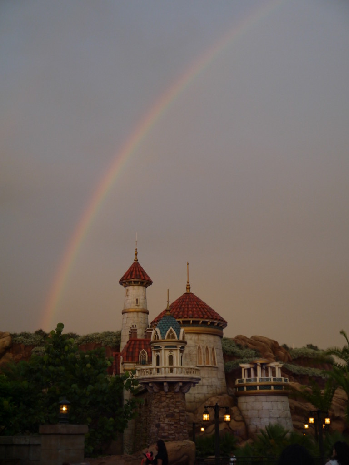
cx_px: 174
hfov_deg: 29.1
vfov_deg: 38.2
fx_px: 672
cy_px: 232
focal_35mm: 50
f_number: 4.6
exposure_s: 1/60
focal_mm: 25
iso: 640
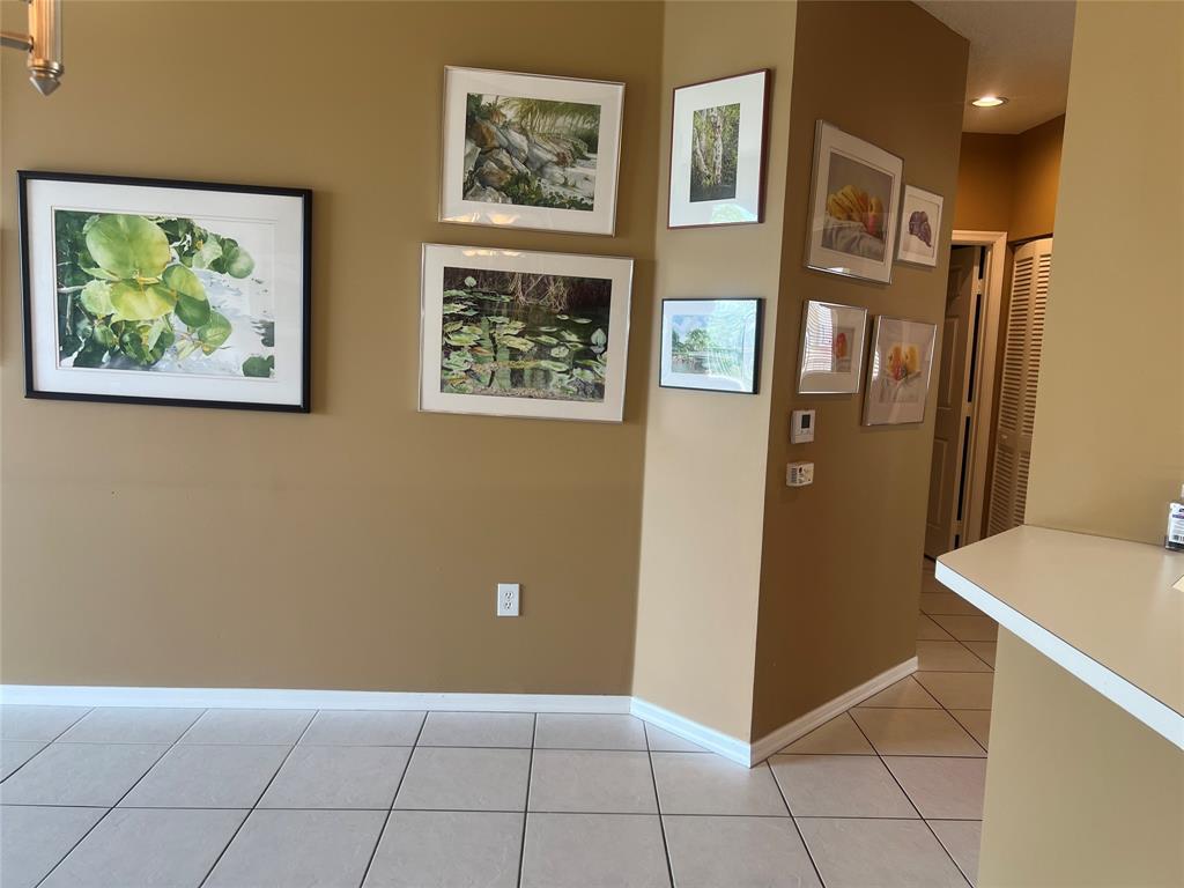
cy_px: 444
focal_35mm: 26
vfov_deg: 53.1
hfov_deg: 67.3
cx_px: 592
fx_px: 889
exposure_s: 1/120
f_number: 1.5
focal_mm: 5.7
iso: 100
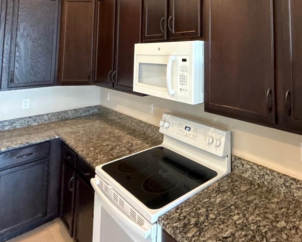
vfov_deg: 49.9
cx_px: 213
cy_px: 32
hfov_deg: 63.4
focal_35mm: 26
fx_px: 232
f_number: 2.2
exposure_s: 1/60
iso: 640
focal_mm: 2.22
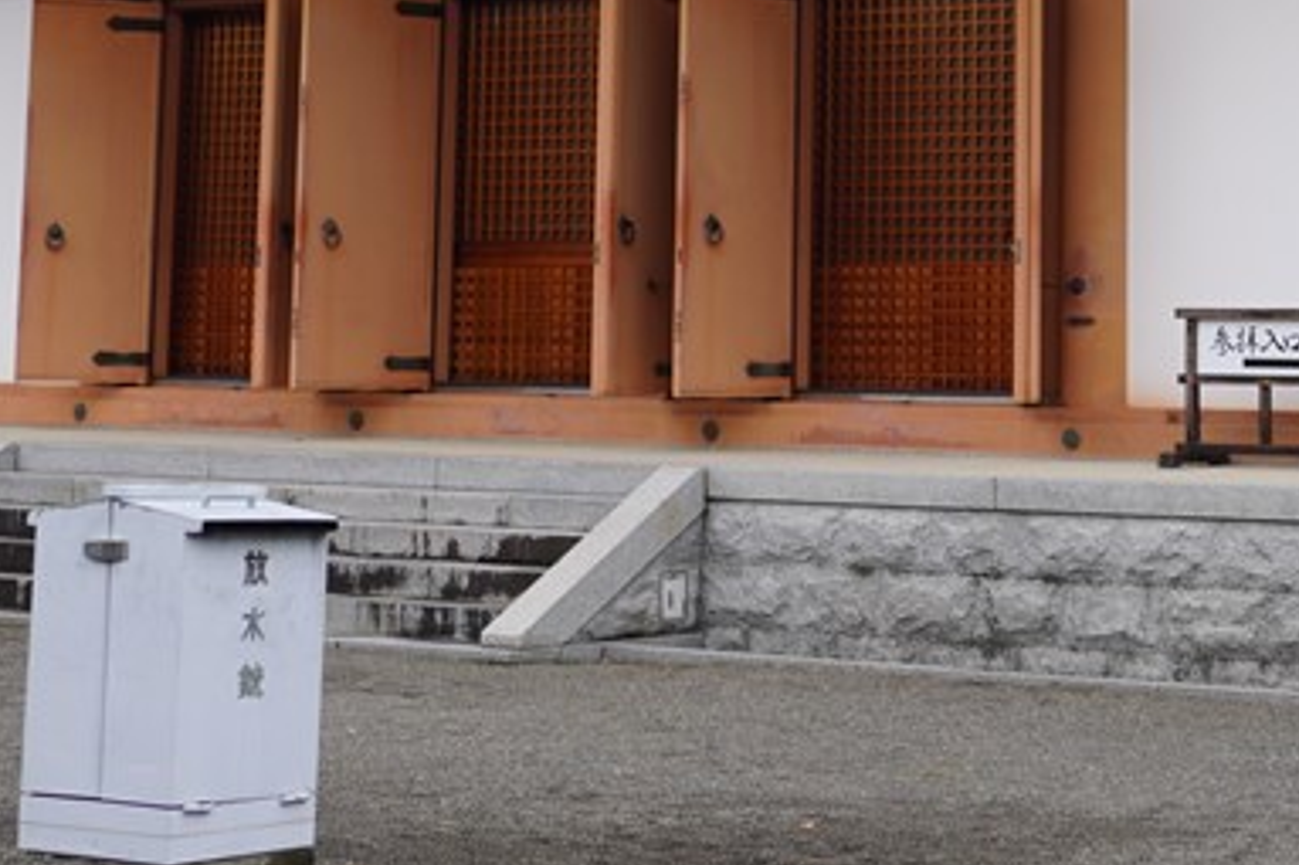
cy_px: -202
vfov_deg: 13.2
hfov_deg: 20.2
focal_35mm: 100
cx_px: 943
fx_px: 3619
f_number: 5.6
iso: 100
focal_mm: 25
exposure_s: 1/80
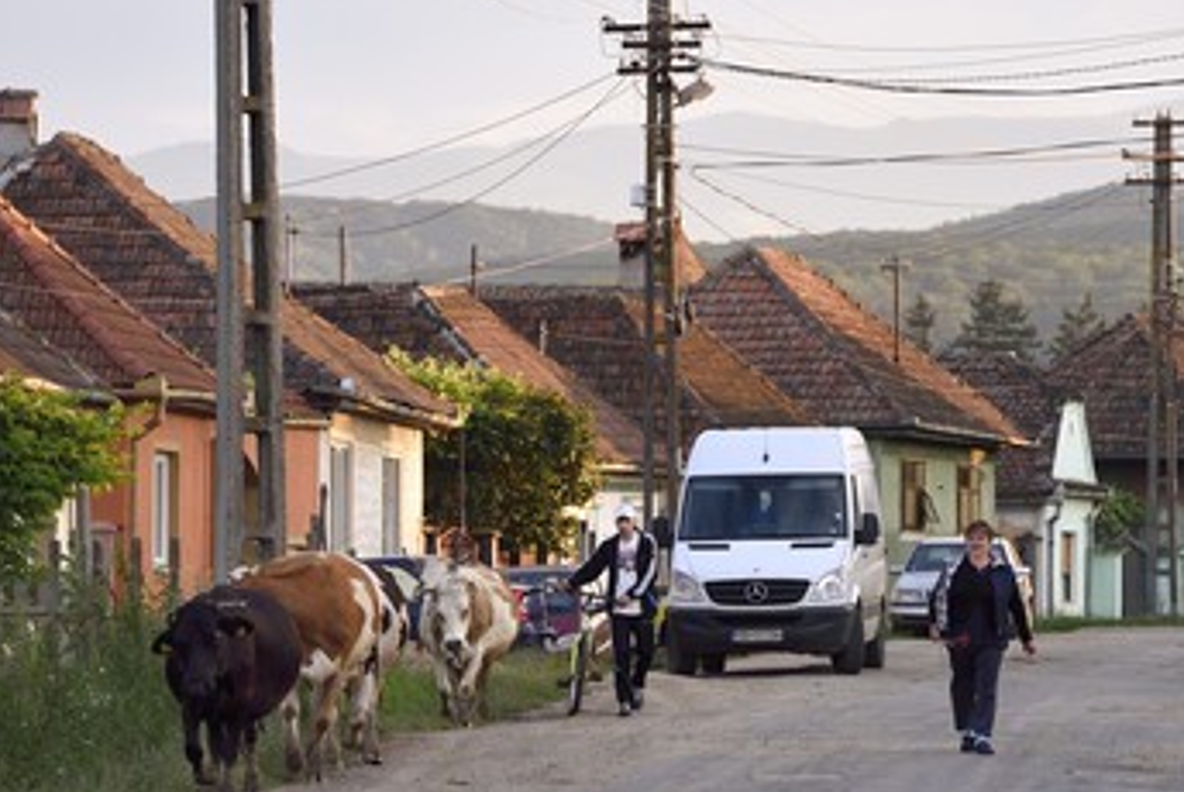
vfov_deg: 5.6
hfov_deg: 8.4
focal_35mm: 244
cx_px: 647
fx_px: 8031
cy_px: 410
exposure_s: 1/500
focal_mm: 200
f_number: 6.3
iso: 800
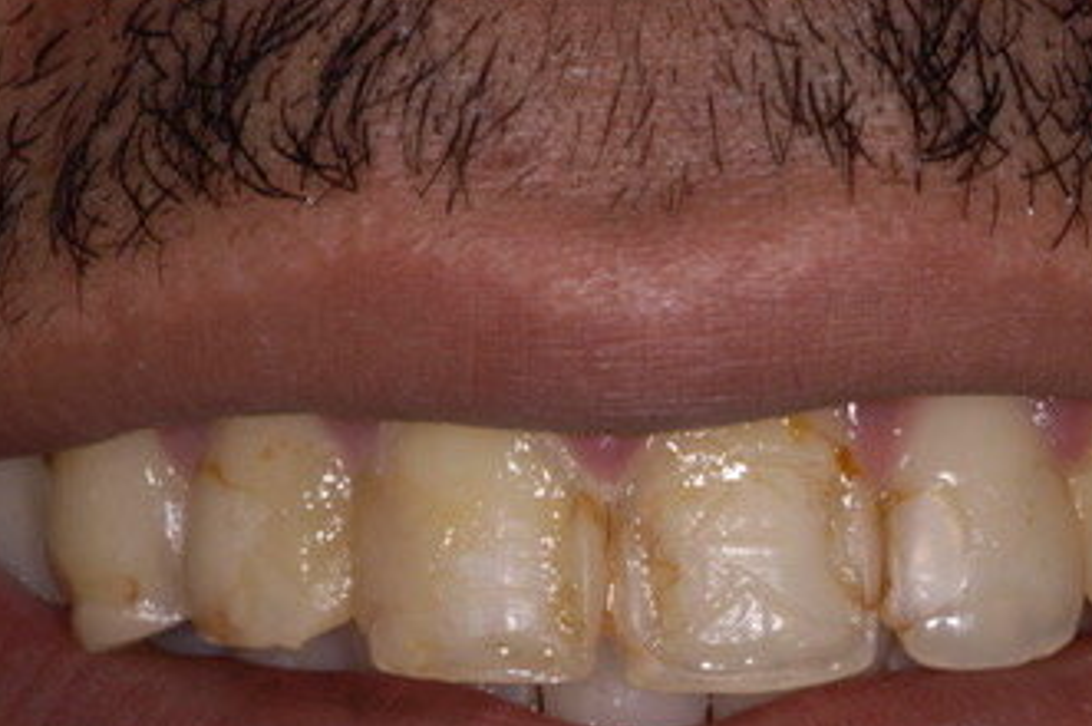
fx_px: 9241
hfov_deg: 6.8
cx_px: 614
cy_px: 601
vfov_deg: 4.5
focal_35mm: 305
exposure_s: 1/60
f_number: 25
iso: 200
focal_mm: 105
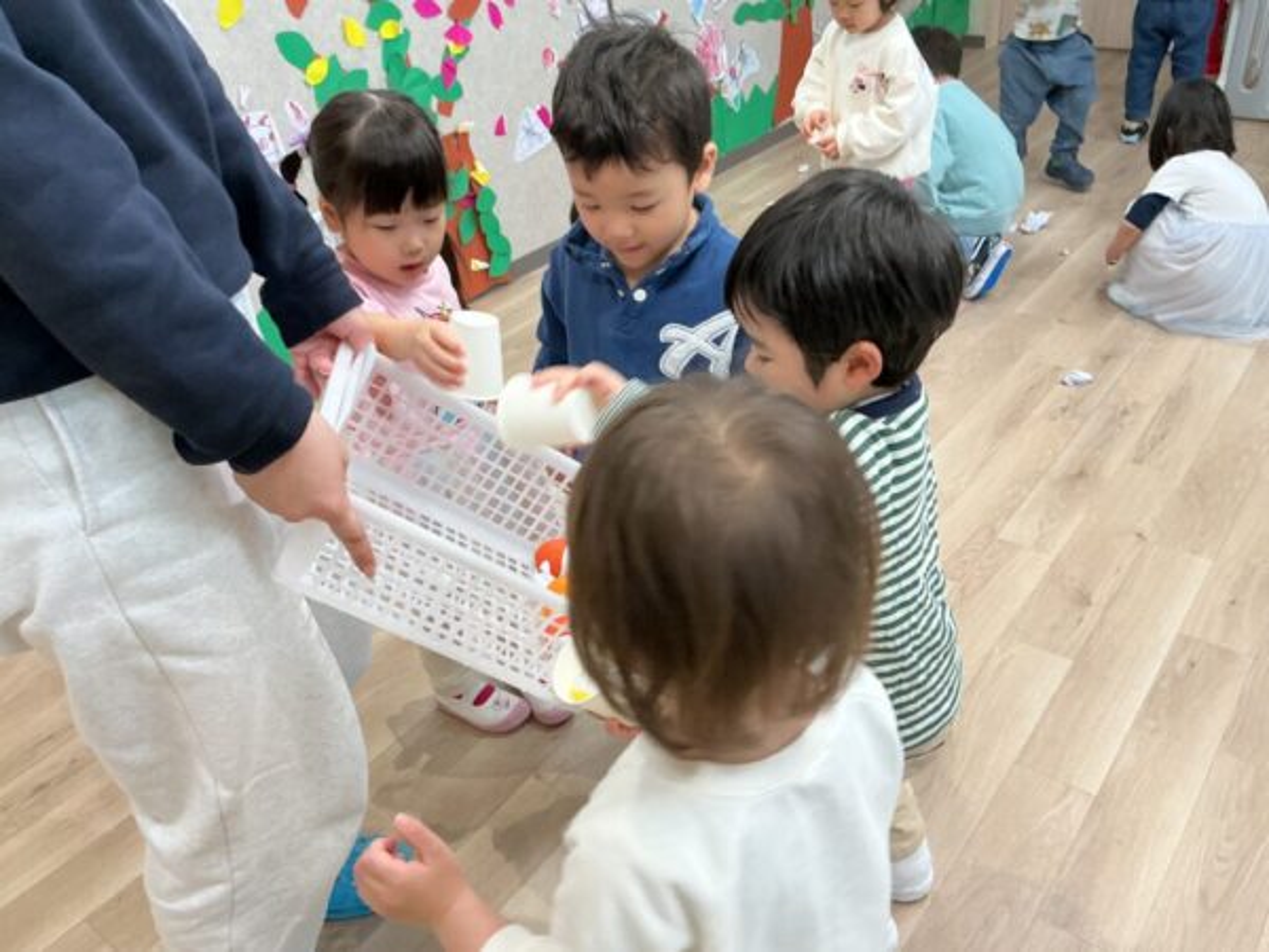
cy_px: 476
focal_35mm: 29
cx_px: 634
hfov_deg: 61.7
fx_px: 1063
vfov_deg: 48.2
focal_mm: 3
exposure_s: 1/60
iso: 80
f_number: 1.8
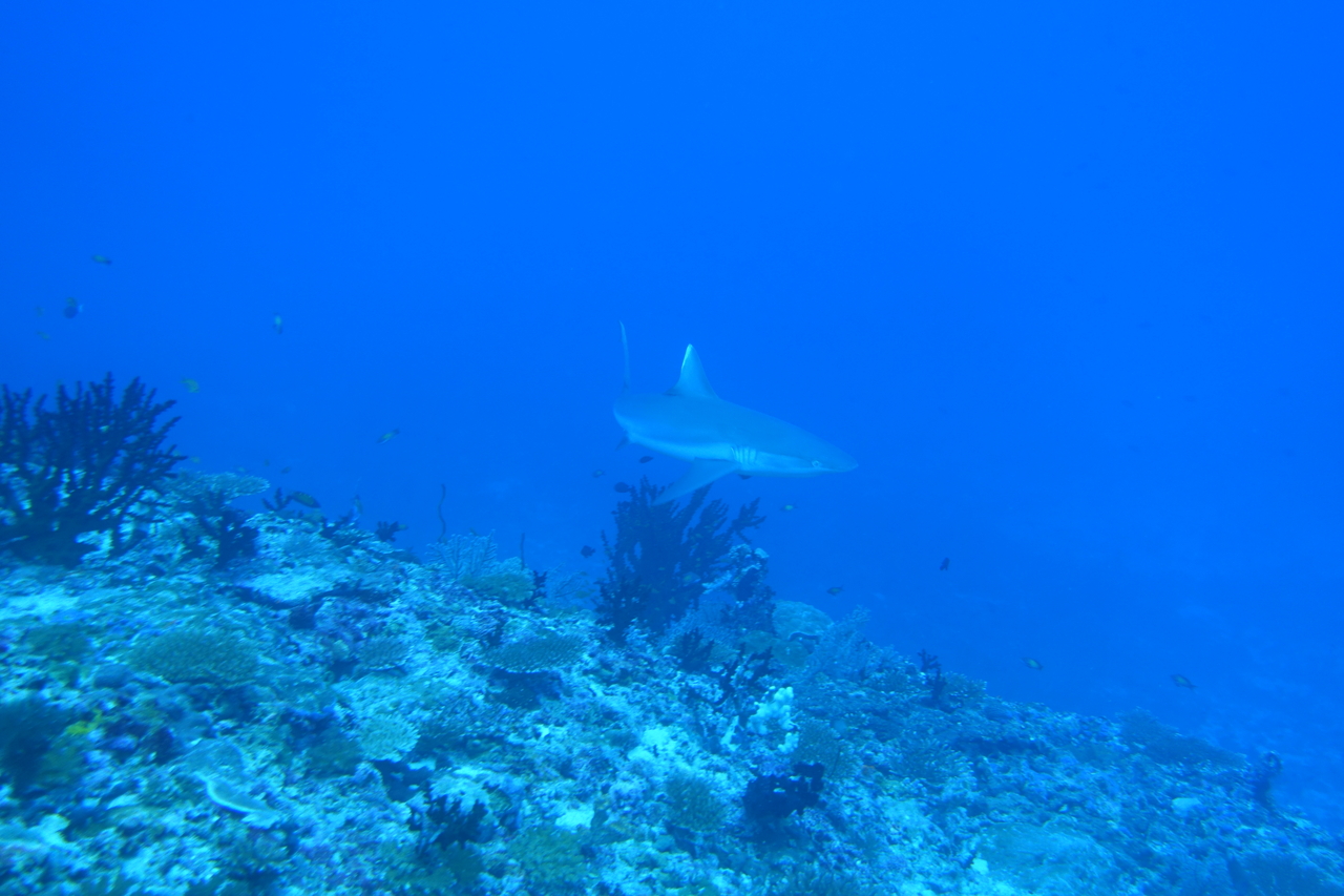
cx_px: 672
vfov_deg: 35.9
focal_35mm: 37
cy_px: 448
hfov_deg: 51.9
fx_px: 1381
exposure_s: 1/60
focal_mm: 13.72
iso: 125
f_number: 2.8
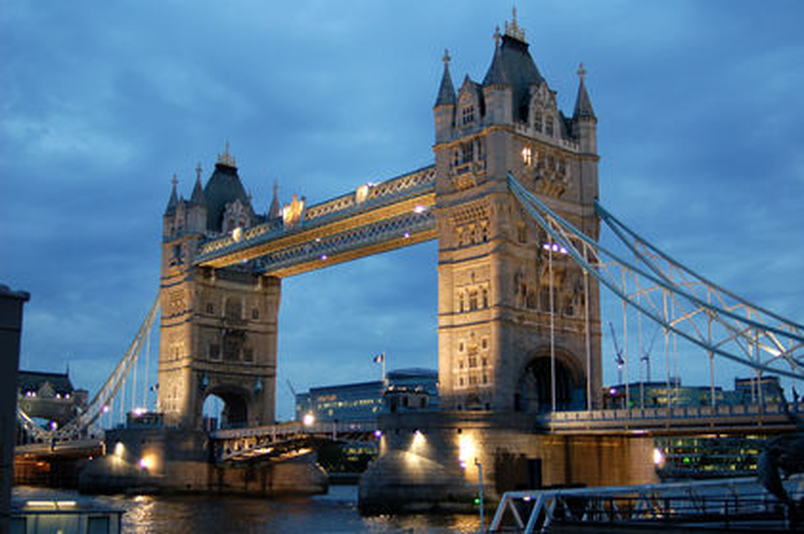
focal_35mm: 42
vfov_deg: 31.8
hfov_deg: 46.4
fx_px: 937
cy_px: 267
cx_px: 402
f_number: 3.3
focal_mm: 28
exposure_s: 1/13
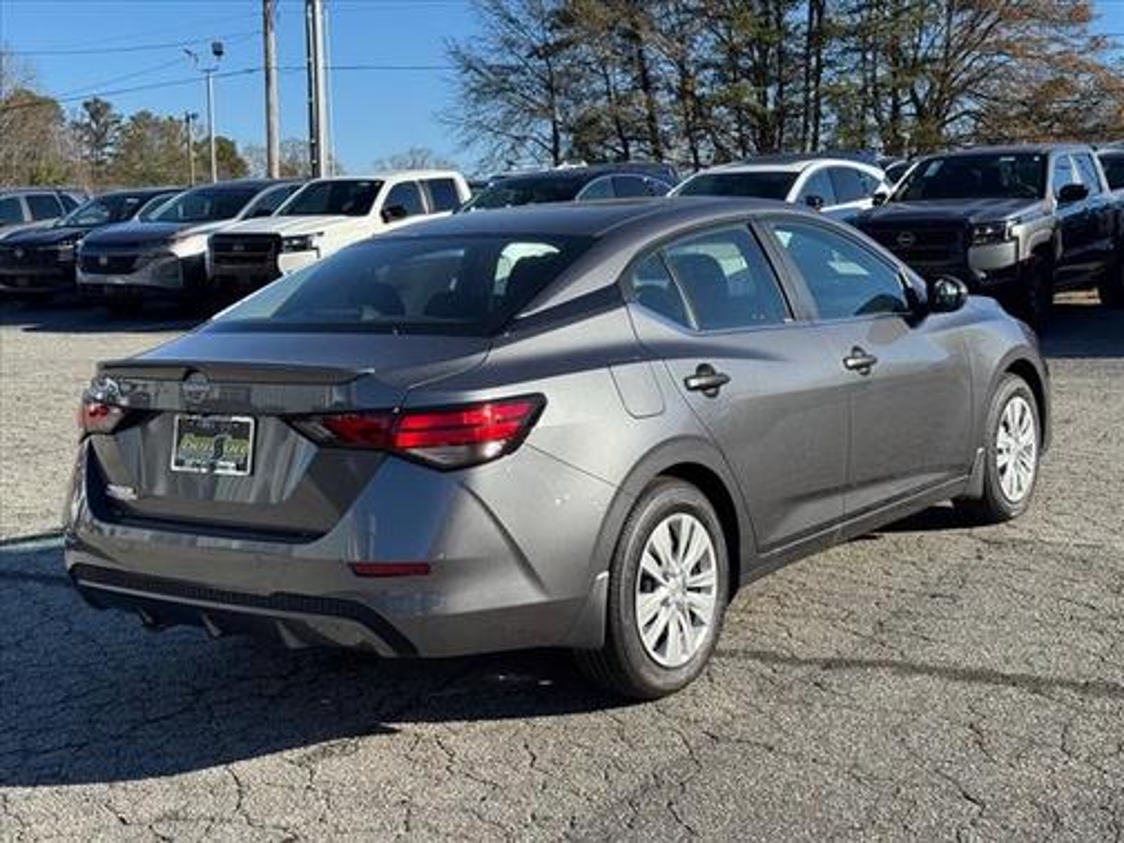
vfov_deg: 30.3
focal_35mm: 48
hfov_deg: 39.7
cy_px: 422
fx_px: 1559
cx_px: 562
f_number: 1.78
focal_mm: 6.76
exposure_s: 1/2833
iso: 64
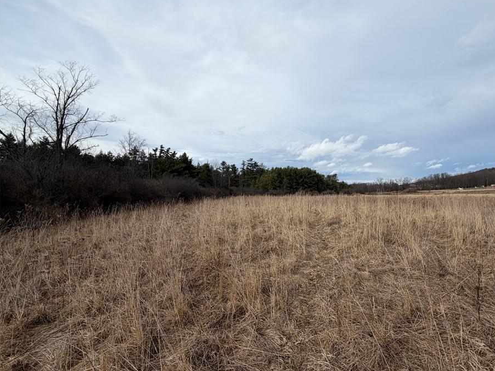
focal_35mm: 16
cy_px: 188
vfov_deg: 78.1
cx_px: 281
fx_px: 229
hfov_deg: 93.9
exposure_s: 1/1167
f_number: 2.2
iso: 20
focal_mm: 2.22
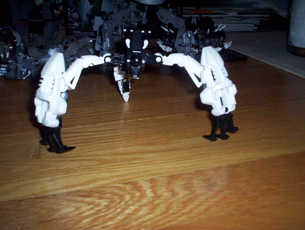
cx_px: 152
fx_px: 336
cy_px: 115
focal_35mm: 38
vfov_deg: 37.9
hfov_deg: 48.9
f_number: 4.5
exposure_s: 1/60
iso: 140
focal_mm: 4.99
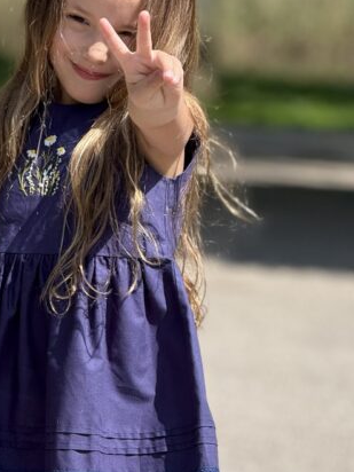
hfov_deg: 6.4
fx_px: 3177
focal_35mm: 233
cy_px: 337
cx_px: 113
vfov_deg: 8.5
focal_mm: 15.66
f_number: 2.8
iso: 50
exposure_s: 1/850
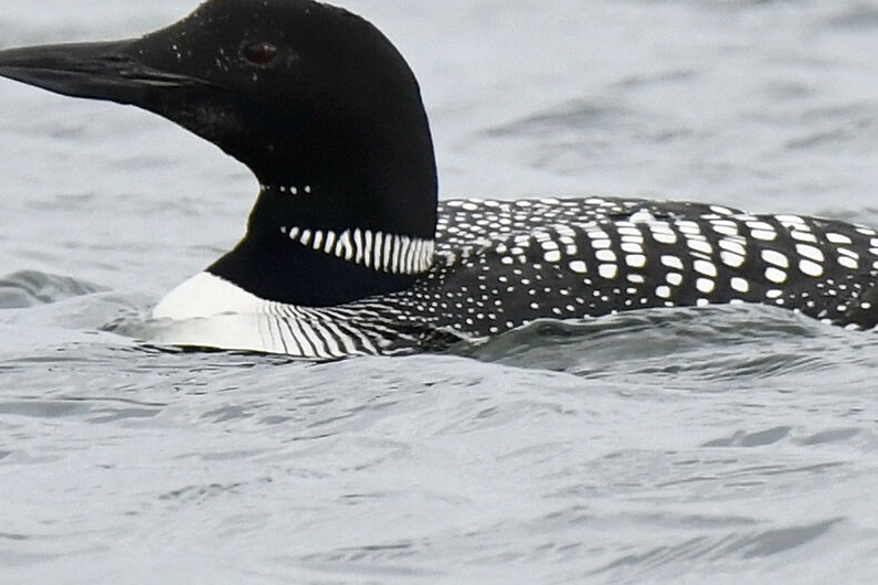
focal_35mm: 1812
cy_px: 164
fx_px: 44189
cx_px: 293
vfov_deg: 0.8
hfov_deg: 1.1
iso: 800
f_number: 8
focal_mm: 600
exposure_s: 1/500
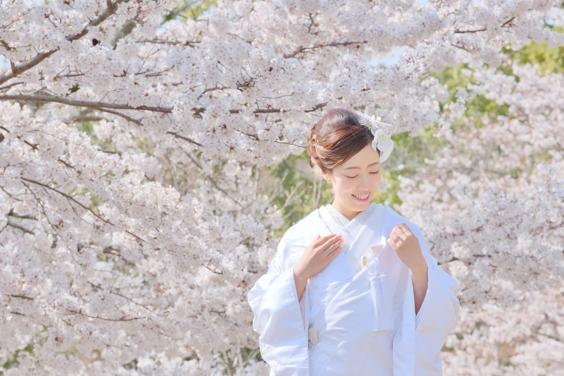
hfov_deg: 9.8
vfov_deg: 6.5
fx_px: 3290
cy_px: 188
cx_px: 282
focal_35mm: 210
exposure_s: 1/250
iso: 800
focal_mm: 140
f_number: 10
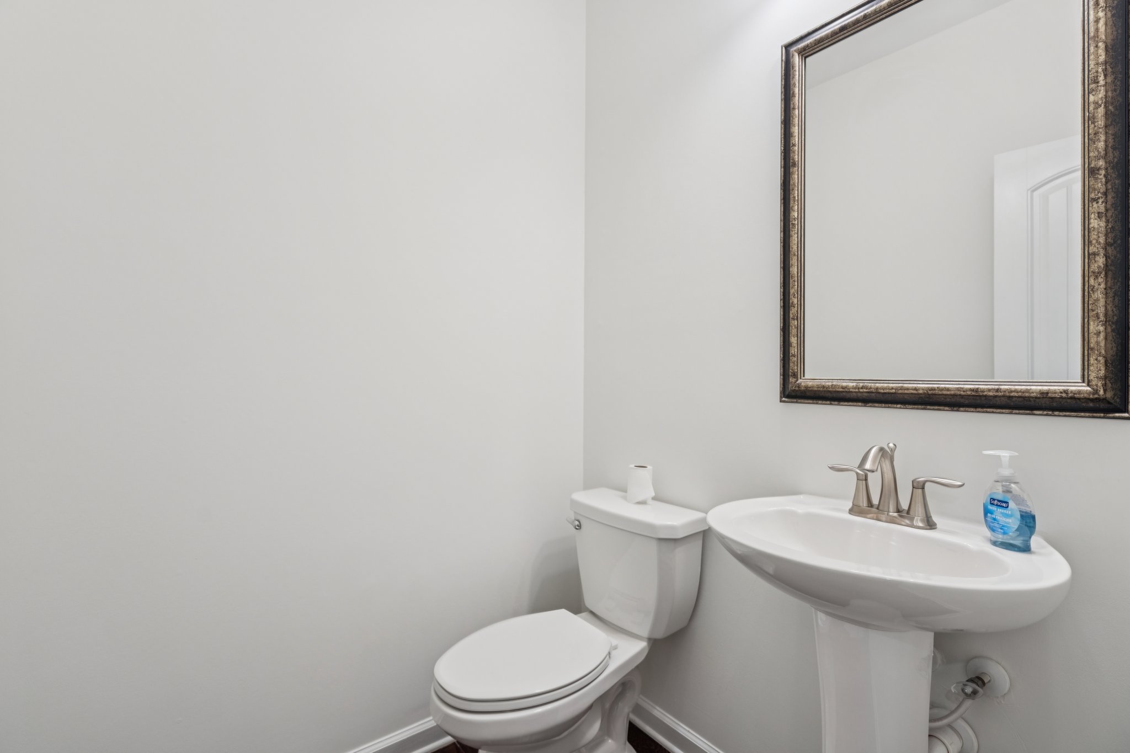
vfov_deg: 73.7
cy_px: 376
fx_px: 502
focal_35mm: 16
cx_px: 565
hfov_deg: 96.7
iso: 400
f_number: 5.6
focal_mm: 16
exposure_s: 1/60
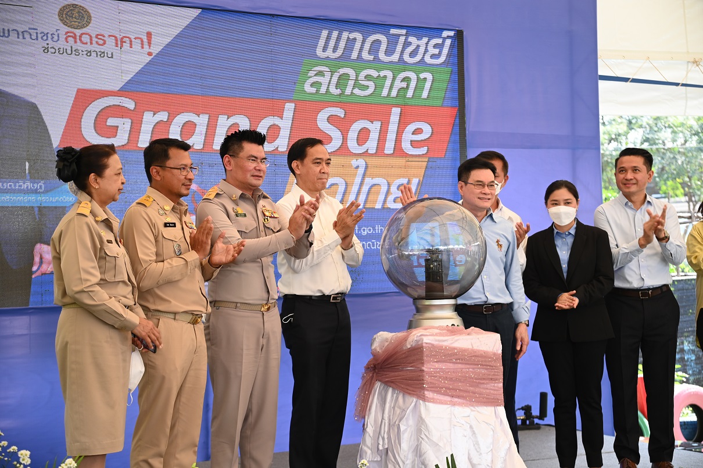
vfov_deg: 19.4
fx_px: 1366
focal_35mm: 70
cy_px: 234
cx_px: 352
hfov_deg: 28.9
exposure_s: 1/250
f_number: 5
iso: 640
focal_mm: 70
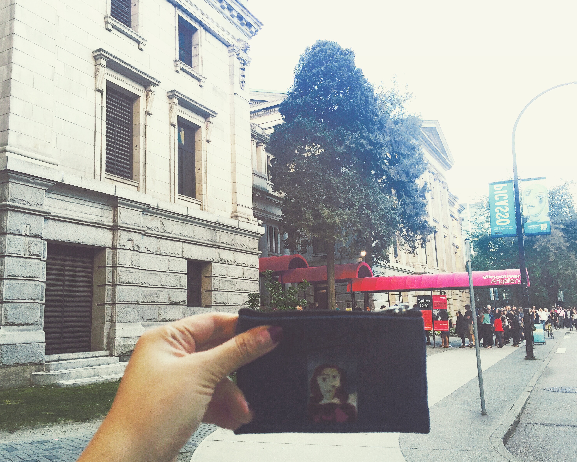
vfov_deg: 47.1
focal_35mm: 31
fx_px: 529
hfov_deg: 57.1
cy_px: 233
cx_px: 270
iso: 32
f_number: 2.2
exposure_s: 1/120
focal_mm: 4.15
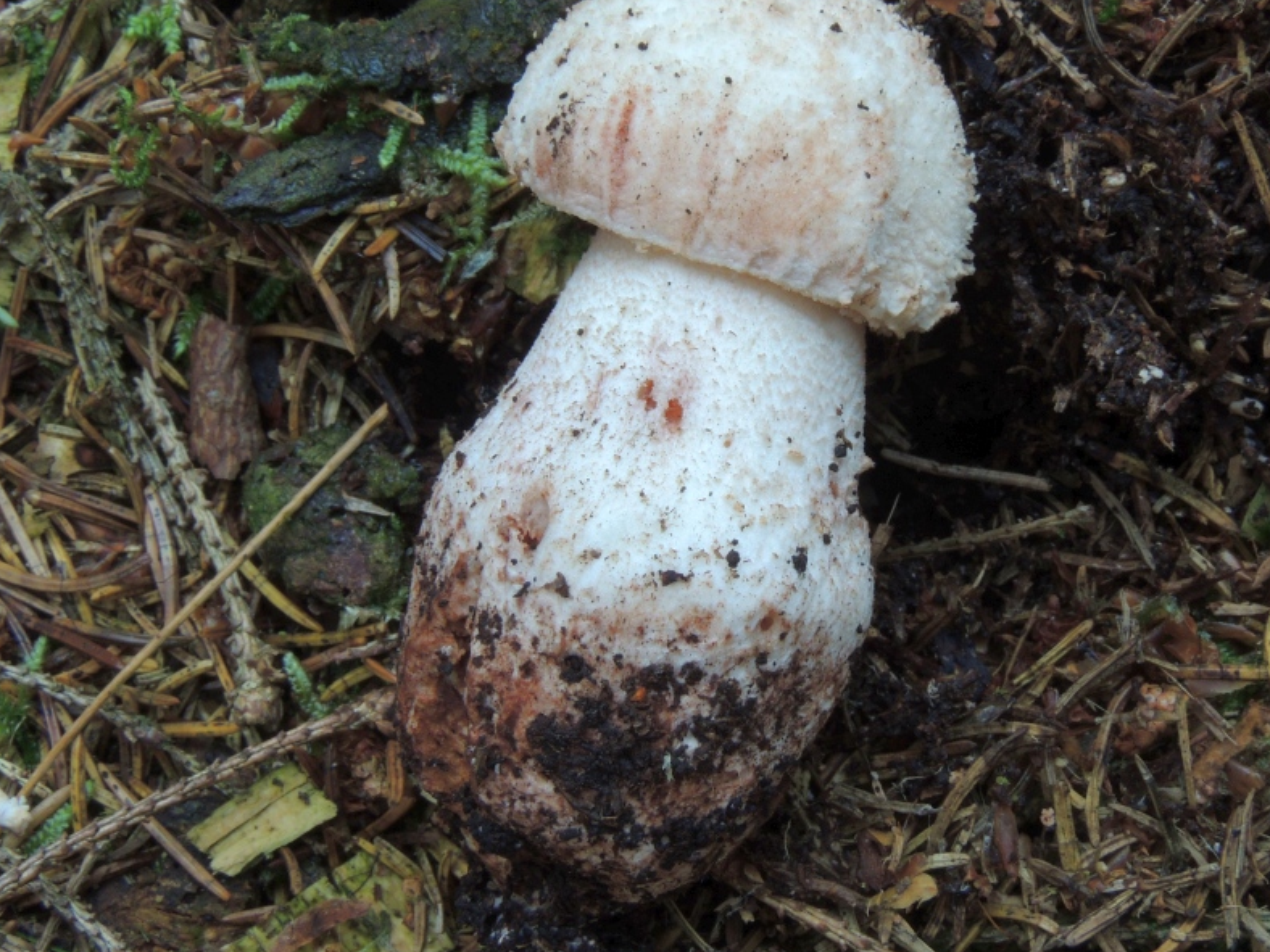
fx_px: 2385
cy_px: 353
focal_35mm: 65
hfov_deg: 29.8
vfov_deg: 22.5
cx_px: 708
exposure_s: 1/2
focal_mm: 8.9
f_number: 8
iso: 100
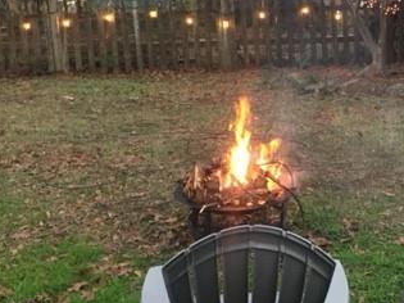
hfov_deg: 31.5
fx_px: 688
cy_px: 80
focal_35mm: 59
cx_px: 344
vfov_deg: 24.6
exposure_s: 1/30
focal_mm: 4.15
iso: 100
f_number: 2.2
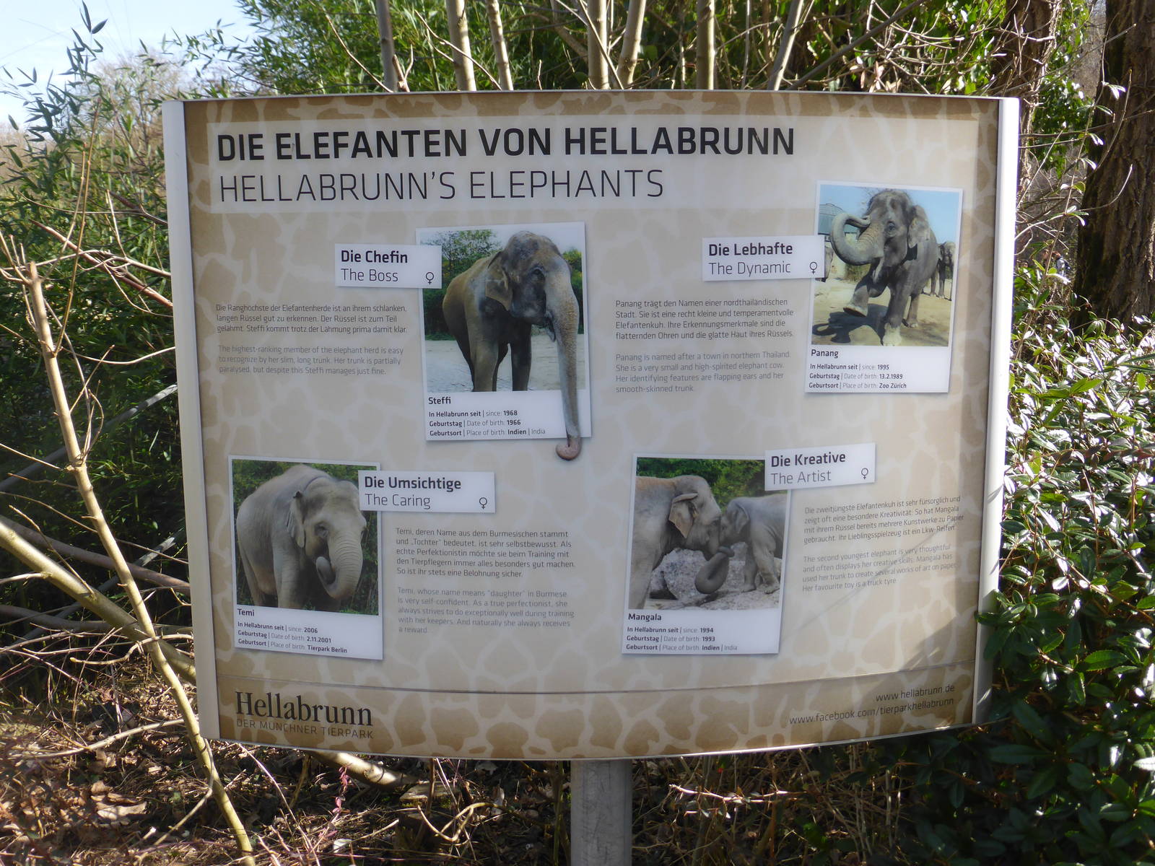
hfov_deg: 58.4
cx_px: 578
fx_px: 1034
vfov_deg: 45.4
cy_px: 433
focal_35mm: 31
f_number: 3.6
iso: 100
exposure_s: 1/250
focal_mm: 5.4
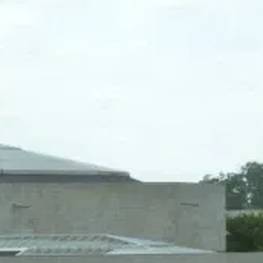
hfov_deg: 4.5
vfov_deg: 4.5
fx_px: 3361
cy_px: 352
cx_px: -58
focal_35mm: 391
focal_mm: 19.5
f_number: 4.4
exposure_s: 1/320
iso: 125
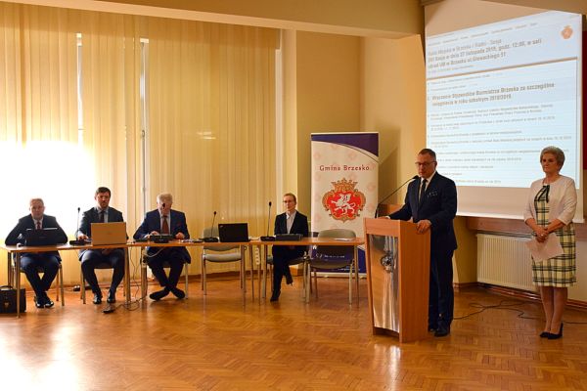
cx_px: 294
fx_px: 636
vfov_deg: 34.2
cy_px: 196
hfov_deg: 49.6
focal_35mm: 39
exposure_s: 1/60
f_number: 4
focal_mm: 26
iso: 500
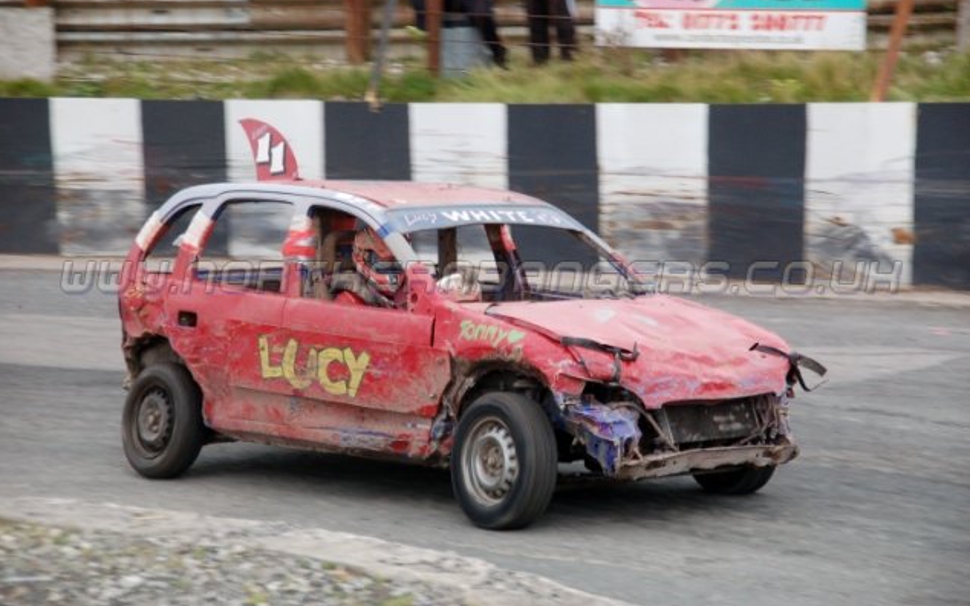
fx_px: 3873
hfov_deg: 14.3
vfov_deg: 8.9
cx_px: 487
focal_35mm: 147
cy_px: 282
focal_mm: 95
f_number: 5.6
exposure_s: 1/200
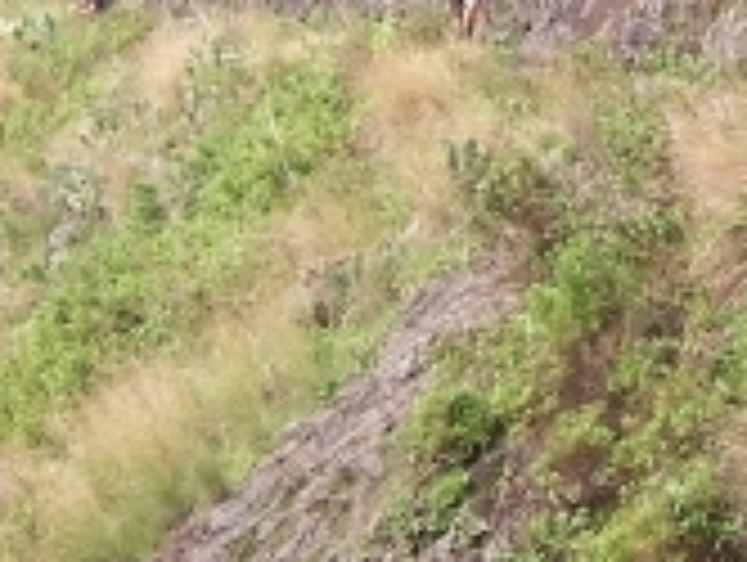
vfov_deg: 10.6
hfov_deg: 14.4
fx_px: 2961
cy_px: -139
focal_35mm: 137
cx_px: 333
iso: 80
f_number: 2.8
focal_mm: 6.3
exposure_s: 1/125
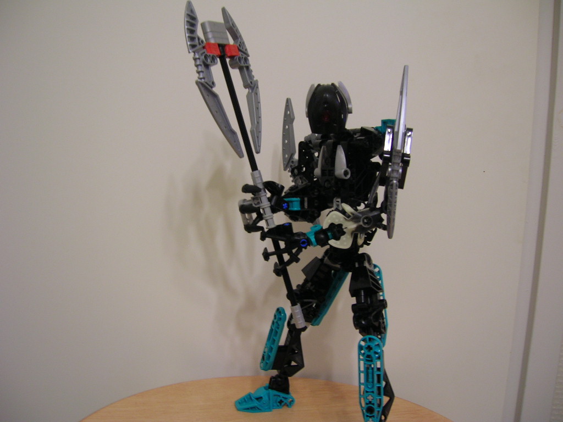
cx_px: 282
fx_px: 553
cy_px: 211
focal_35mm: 34
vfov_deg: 41.8
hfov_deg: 54.0
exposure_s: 1/4.1
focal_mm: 5.7
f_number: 2.9
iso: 67
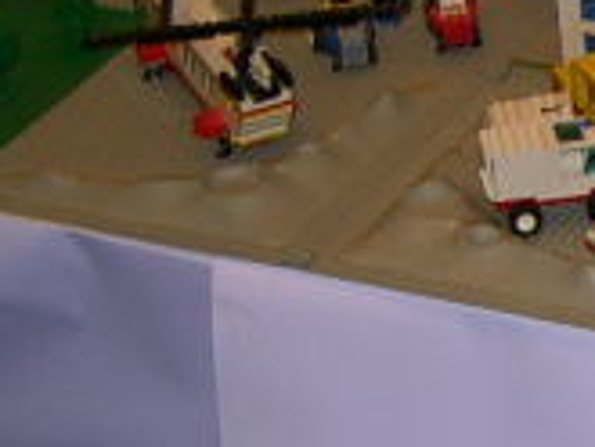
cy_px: 173
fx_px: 3165
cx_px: 1204
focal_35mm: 184
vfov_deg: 8.1
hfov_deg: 9.9
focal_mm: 8
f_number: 2.8
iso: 100
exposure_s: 1/60
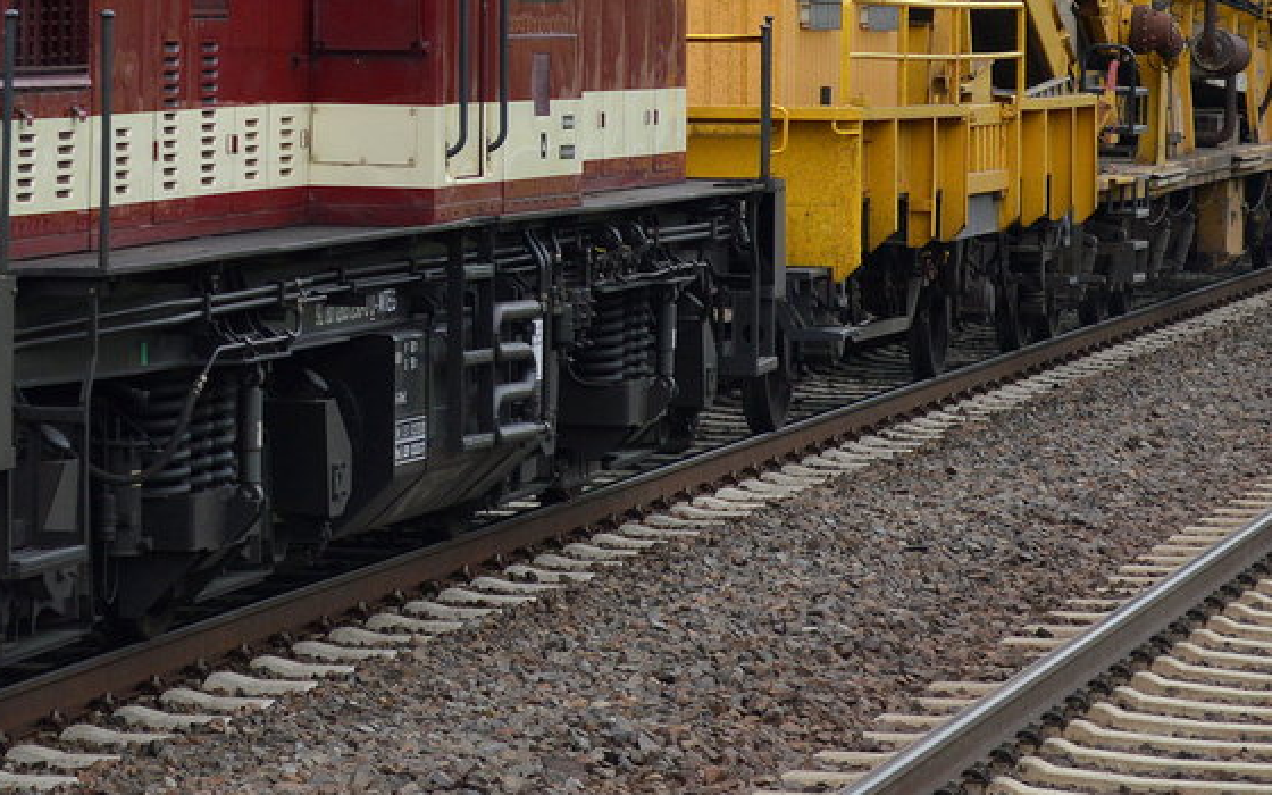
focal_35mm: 180
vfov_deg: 7.3
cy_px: -42
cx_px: 23
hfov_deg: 11.5
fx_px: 6243
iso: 500
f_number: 5.6
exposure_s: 1/500
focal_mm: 55
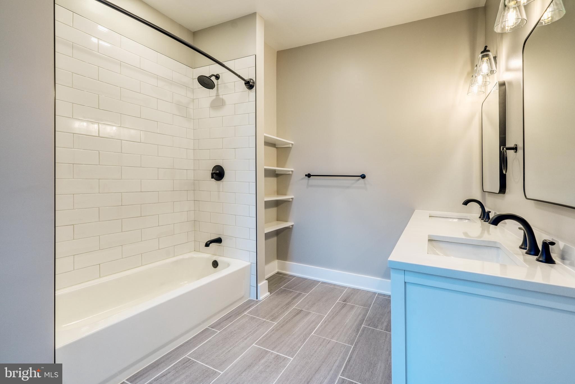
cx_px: 288
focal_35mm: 16
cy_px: 192
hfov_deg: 96.7
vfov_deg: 73.8
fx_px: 256
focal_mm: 16
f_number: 8
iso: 800
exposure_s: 1/60
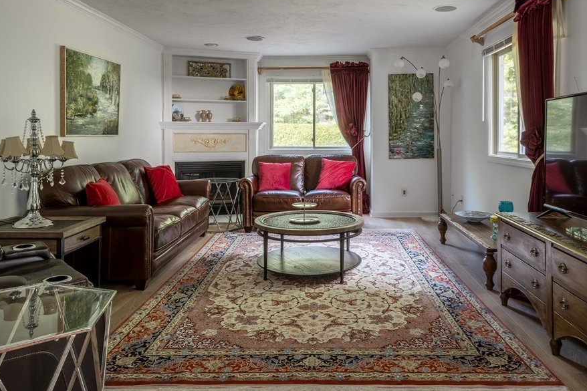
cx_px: 289
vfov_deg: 46.4
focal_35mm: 28
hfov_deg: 65.5
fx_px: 456
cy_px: 198
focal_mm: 24
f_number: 18
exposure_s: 1/3
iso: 64
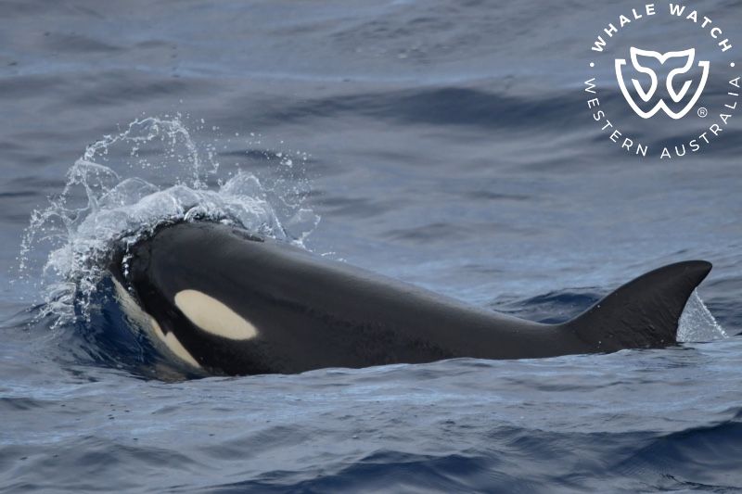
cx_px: 371
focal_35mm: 600
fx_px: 12363
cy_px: 247
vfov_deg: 2.3
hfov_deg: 3.4
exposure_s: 1/8000
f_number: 6.3
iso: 1400
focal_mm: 600
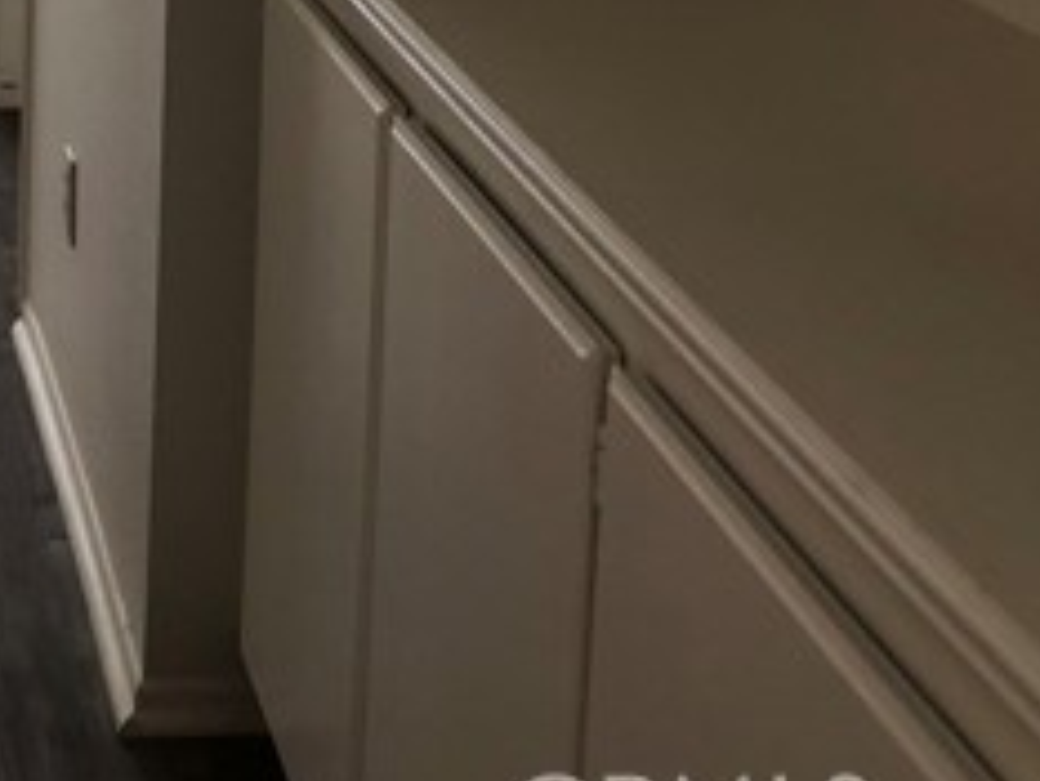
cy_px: -192
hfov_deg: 23.7
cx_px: -103
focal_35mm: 77
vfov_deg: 18.1
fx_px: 2315
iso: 40
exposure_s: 1/20
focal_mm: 3.99
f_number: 1.8
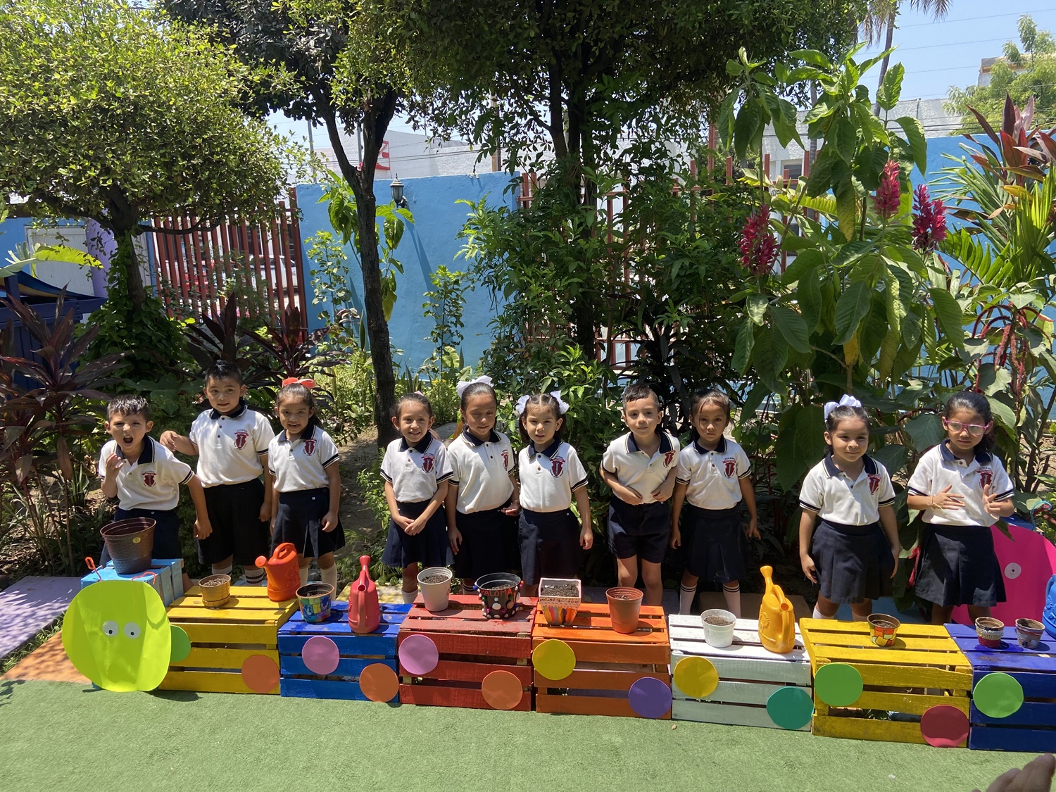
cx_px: 528
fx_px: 793
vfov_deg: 53.1
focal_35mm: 26
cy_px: 396
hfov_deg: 67.3
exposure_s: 1/884
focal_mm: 4.25
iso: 32
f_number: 1.8
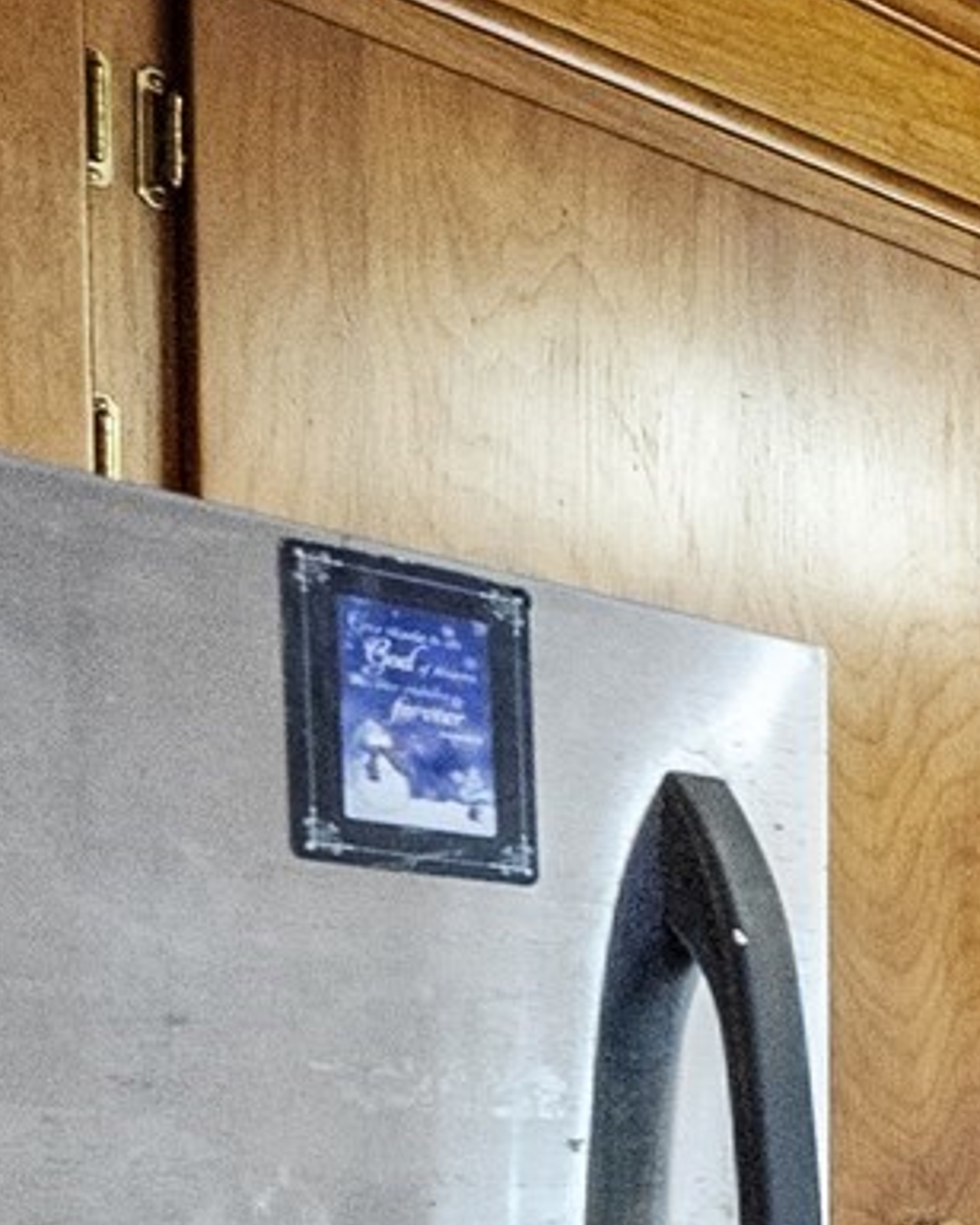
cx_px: 2523
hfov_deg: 13.5
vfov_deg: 25.3
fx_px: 2538
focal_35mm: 70
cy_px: 1324
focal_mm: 14
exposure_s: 1/40
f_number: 6.3
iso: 2000
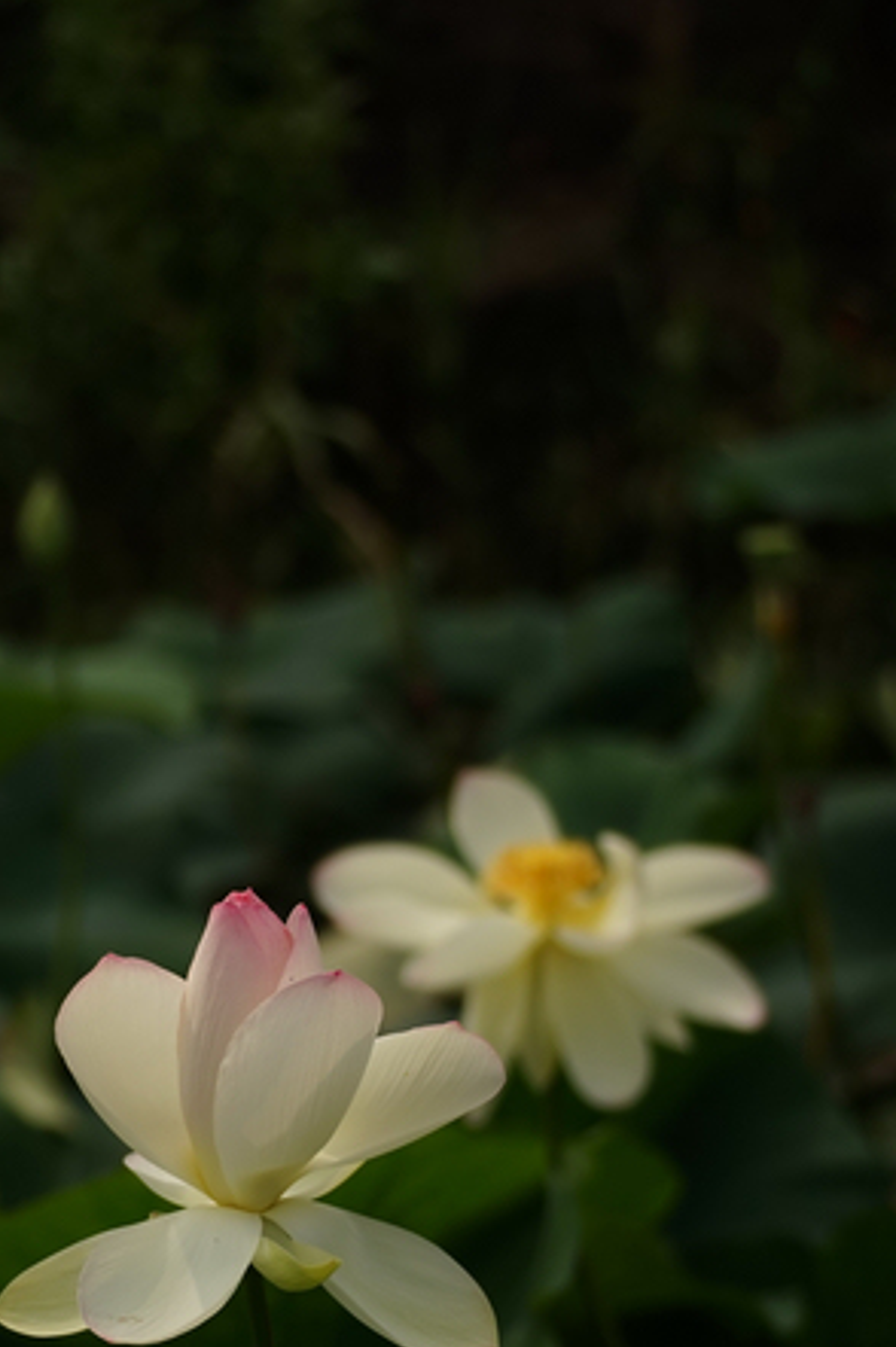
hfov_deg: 8.4
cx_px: 288
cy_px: 1021
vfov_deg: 12.6
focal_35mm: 163
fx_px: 6094
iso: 100
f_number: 2.8
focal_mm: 90
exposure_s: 1/2000
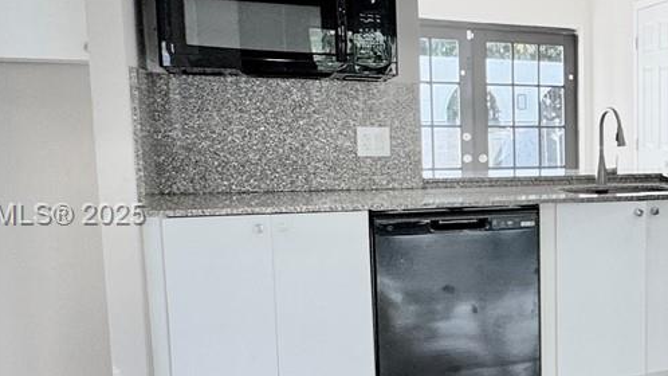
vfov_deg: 24.4
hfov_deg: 34.3
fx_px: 868
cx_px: 789
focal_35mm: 49
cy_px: 216
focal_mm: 2.22
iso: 100
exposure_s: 1/120
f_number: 2.2
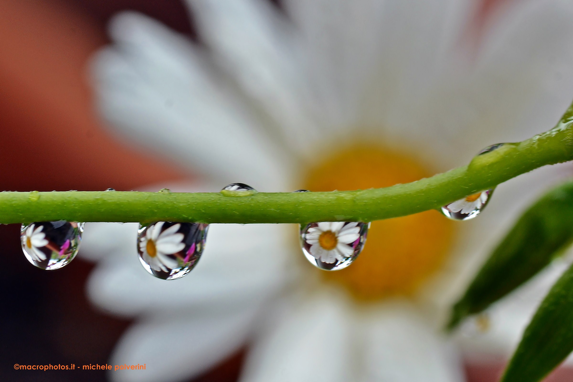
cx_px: 286
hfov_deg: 15.2
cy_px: 191
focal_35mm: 135
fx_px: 2149
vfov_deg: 10.2
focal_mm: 90
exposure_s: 1/125
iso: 220
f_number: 14
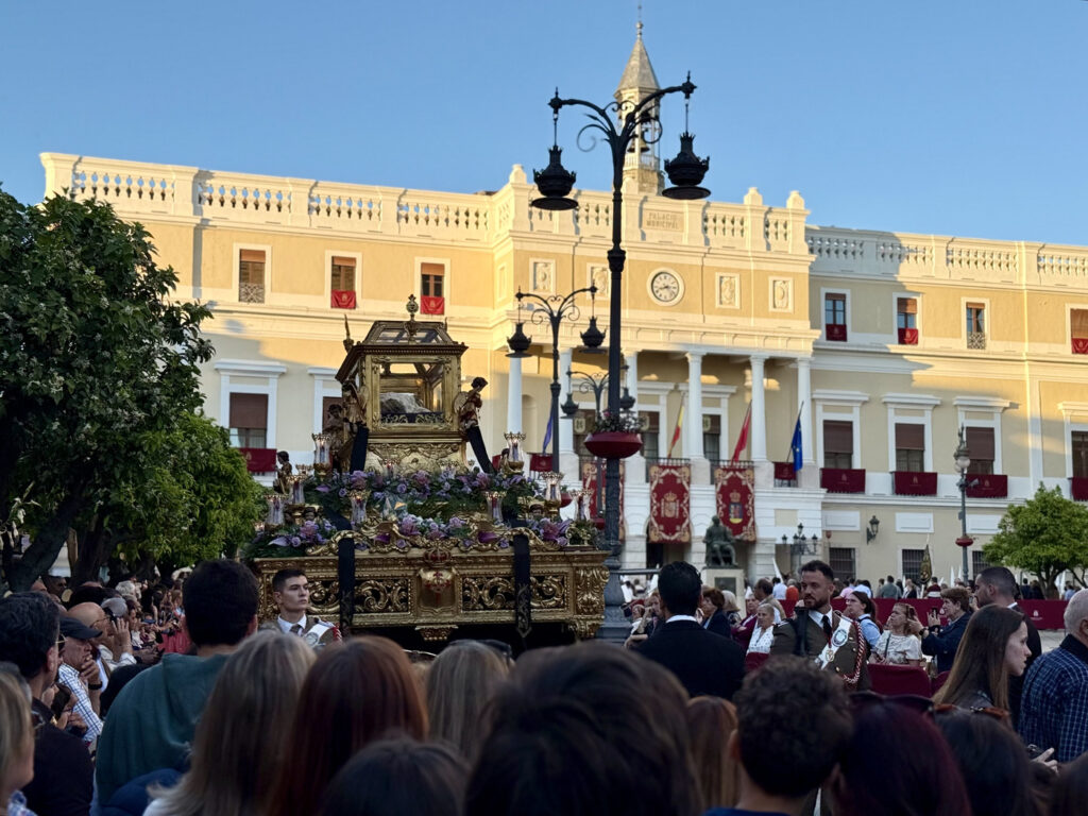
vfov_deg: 30.3
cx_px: 544
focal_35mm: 48
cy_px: 408
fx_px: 1509
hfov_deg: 39.7
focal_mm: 6.76
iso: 64
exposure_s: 1/1203
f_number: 1.78
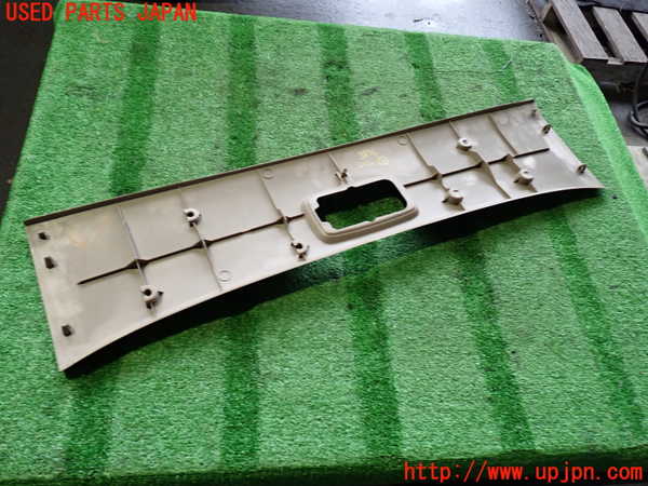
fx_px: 562
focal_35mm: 30
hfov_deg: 60.0
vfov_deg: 46.8
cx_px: 324
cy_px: 243
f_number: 2.3
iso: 200
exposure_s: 1/30
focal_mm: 5.4
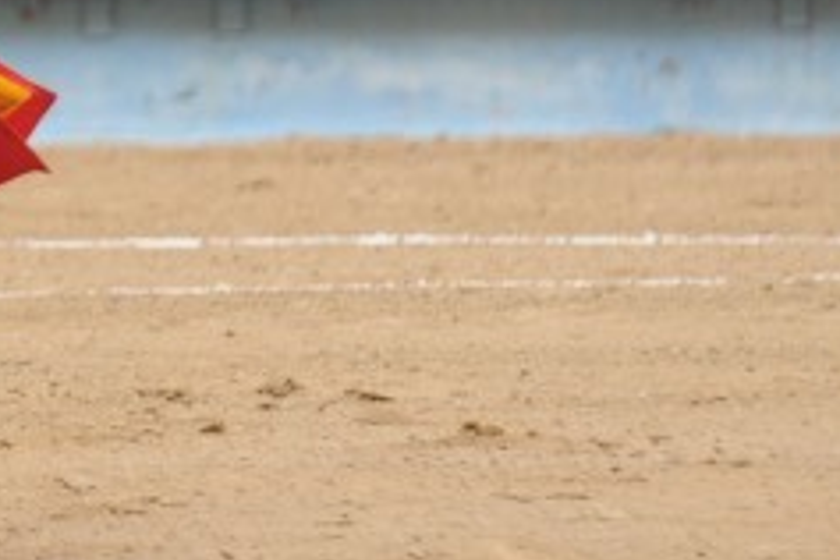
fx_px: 18595
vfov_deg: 1.7
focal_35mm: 797
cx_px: -581
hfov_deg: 2.6
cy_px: -74
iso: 500
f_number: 2.8
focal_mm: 140
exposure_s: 1/320
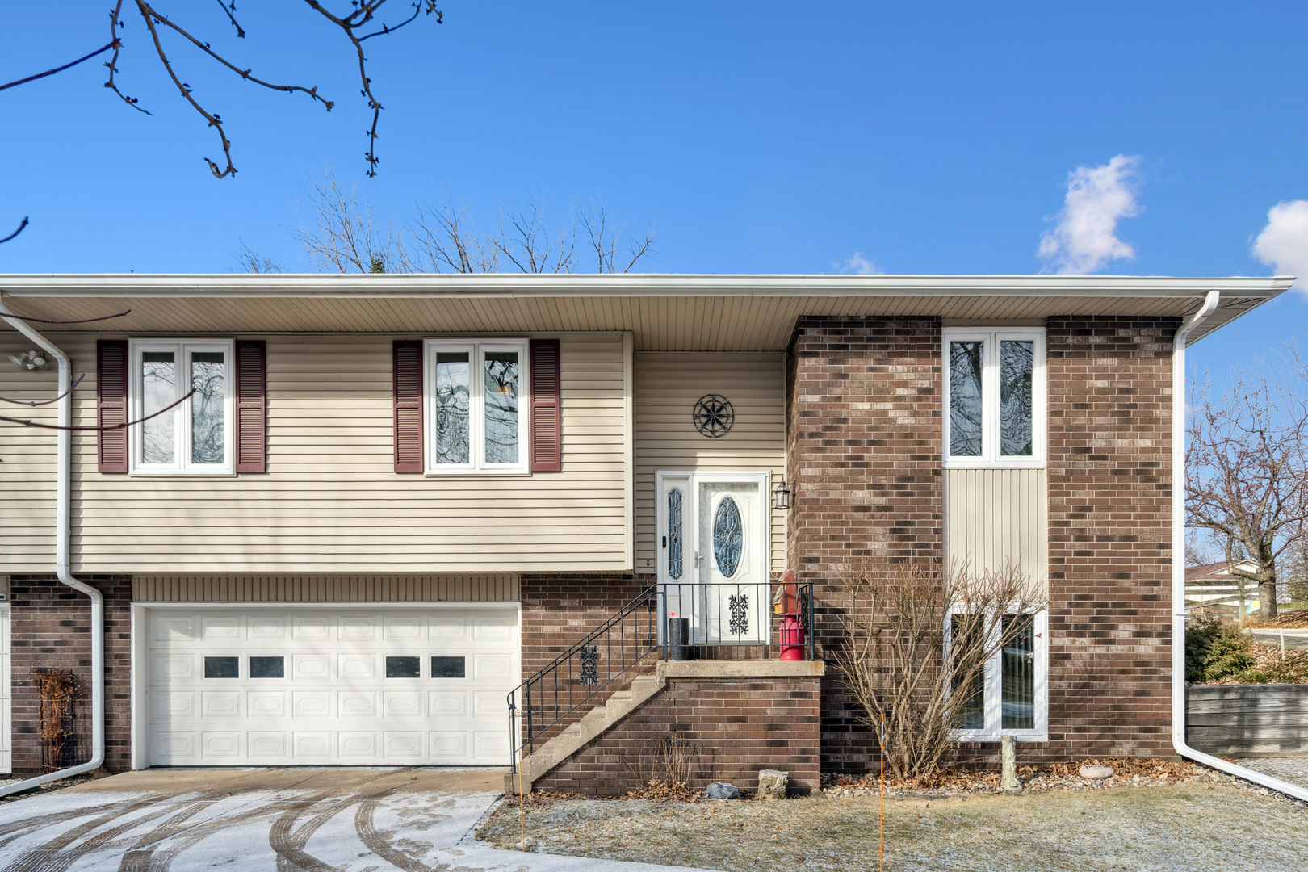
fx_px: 763
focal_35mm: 21
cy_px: 436
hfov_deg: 81.2
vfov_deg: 59.5
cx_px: 654
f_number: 9
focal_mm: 21
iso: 400
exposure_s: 1/640
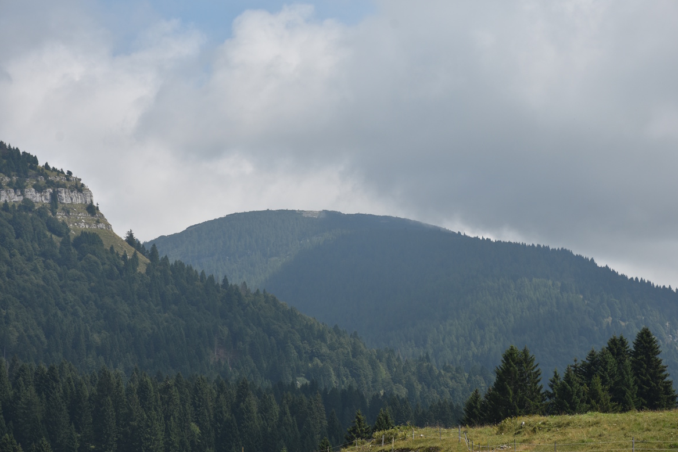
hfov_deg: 18.9
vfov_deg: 12.7
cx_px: 342
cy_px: 223
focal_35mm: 108
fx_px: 2034
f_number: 8
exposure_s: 1/500
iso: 125
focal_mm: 70
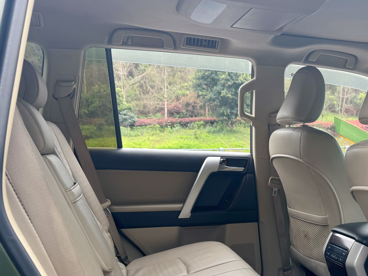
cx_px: 271
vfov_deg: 33.3
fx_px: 446
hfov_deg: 43.5
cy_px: 222
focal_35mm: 42
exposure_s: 1/549
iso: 80
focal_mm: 6.86
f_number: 1.78
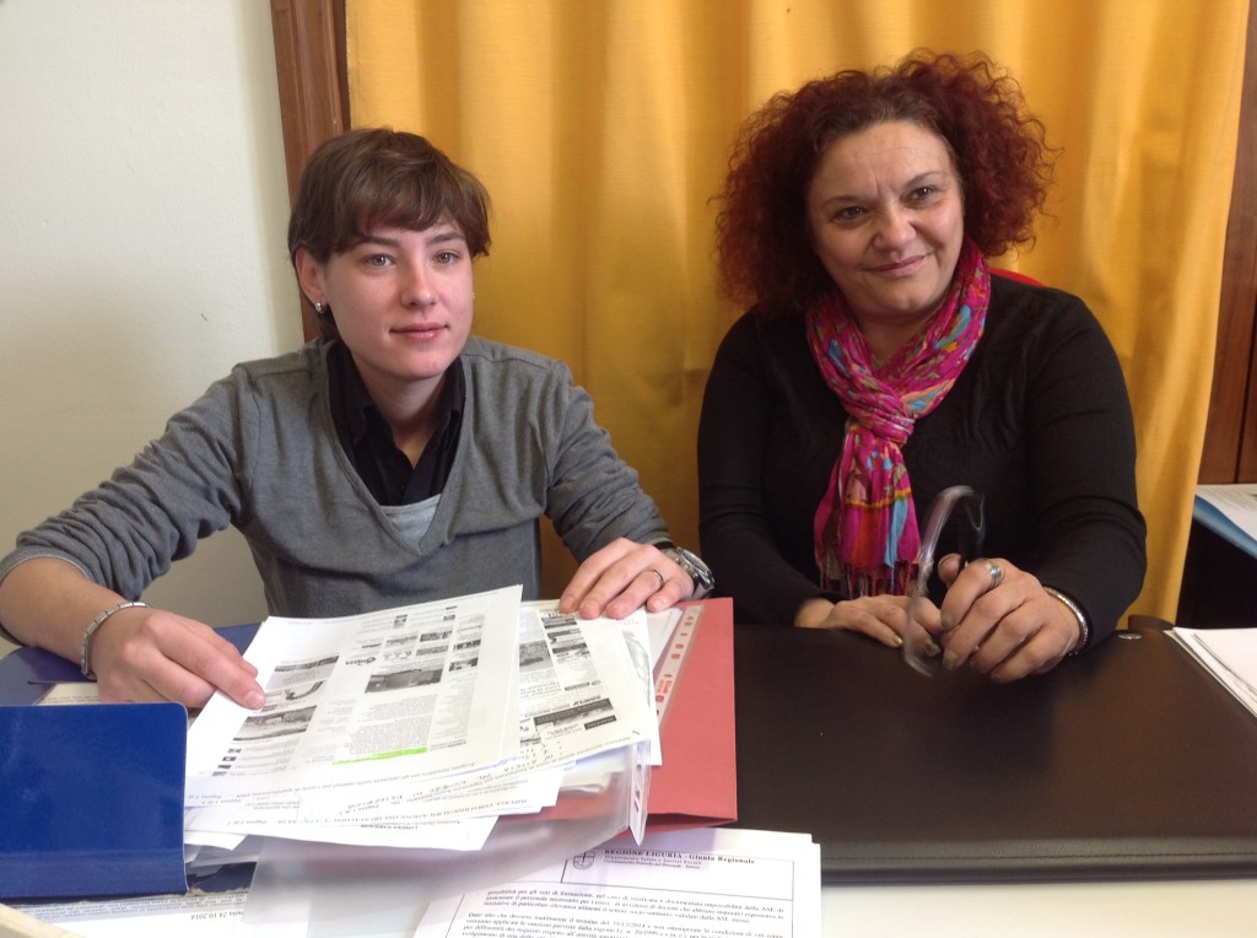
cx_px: 628
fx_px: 1269
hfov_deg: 52.7
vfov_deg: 40.6
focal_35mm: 35
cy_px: 469
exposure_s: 1/15
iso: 50
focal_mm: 4.28
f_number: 2.4
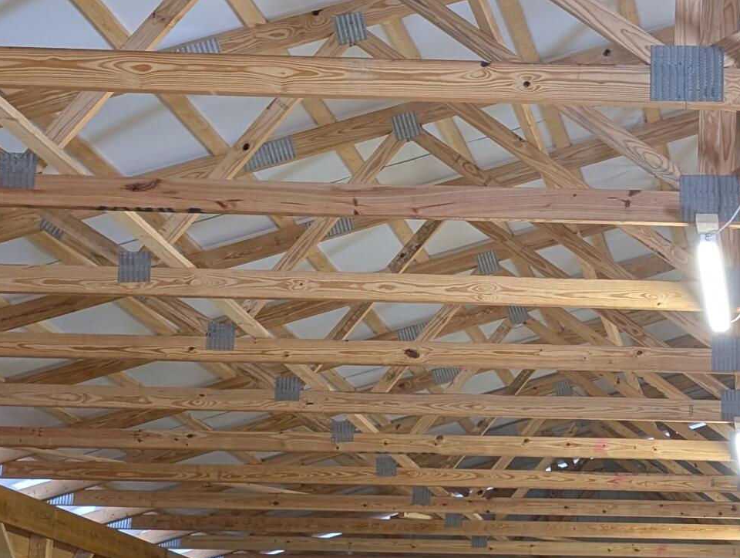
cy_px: 537
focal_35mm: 75
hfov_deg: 23.7
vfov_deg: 19.2
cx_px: 882
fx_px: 1606
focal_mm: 6.9
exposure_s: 1/24
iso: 170
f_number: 1.68
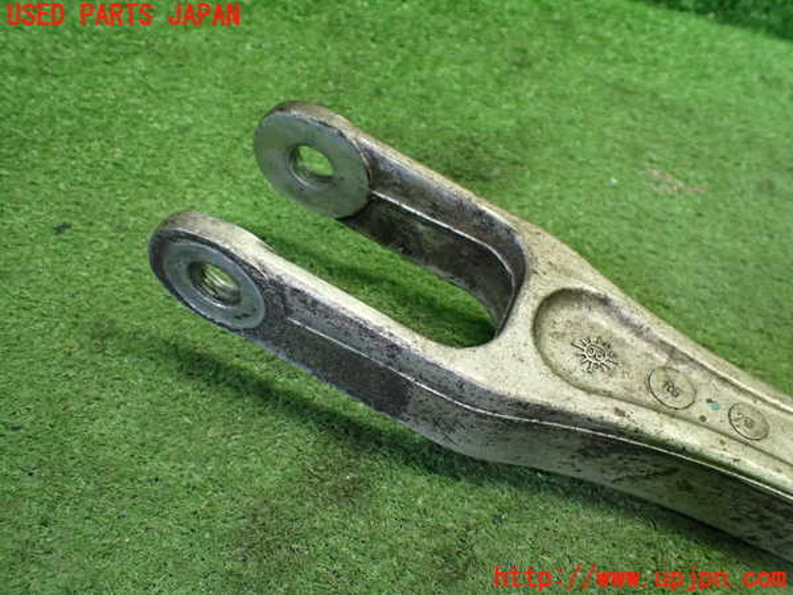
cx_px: 396
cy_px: 298
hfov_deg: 60.0
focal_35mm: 30
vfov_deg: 46.8
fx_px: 687
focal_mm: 5.4
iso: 800
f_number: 2.3
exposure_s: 1/125
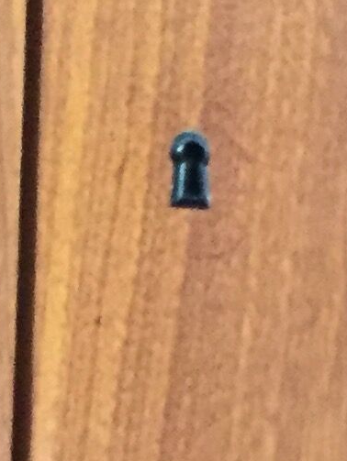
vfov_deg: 10.0
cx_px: 67
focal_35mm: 188
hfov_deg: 7.9
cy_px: 820
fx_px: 2510
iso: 250
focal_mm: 4.15
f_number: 2.2
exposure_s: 1/17
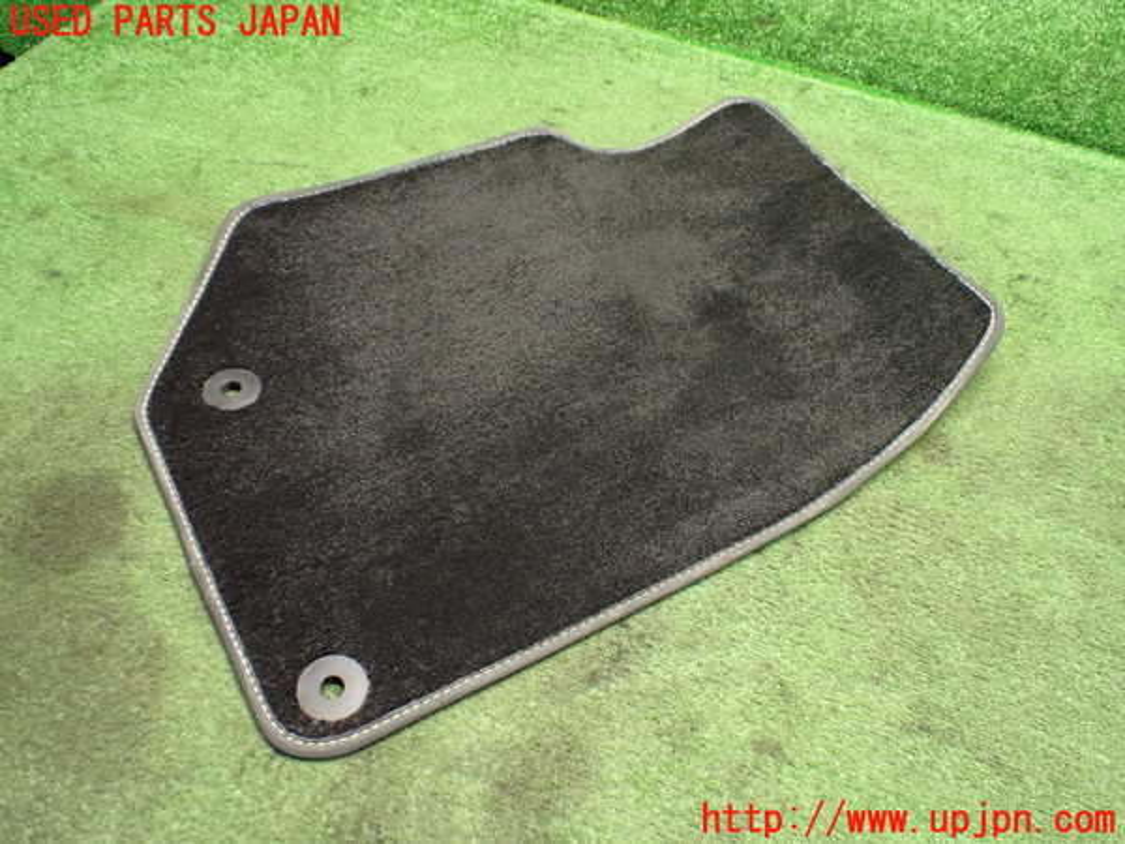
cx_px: 562
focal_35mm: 30
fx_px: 975
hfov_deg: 60.0
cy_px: 422
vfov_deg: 46.8
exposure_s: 1/50
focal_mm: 5.4
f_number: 2.3
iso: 800
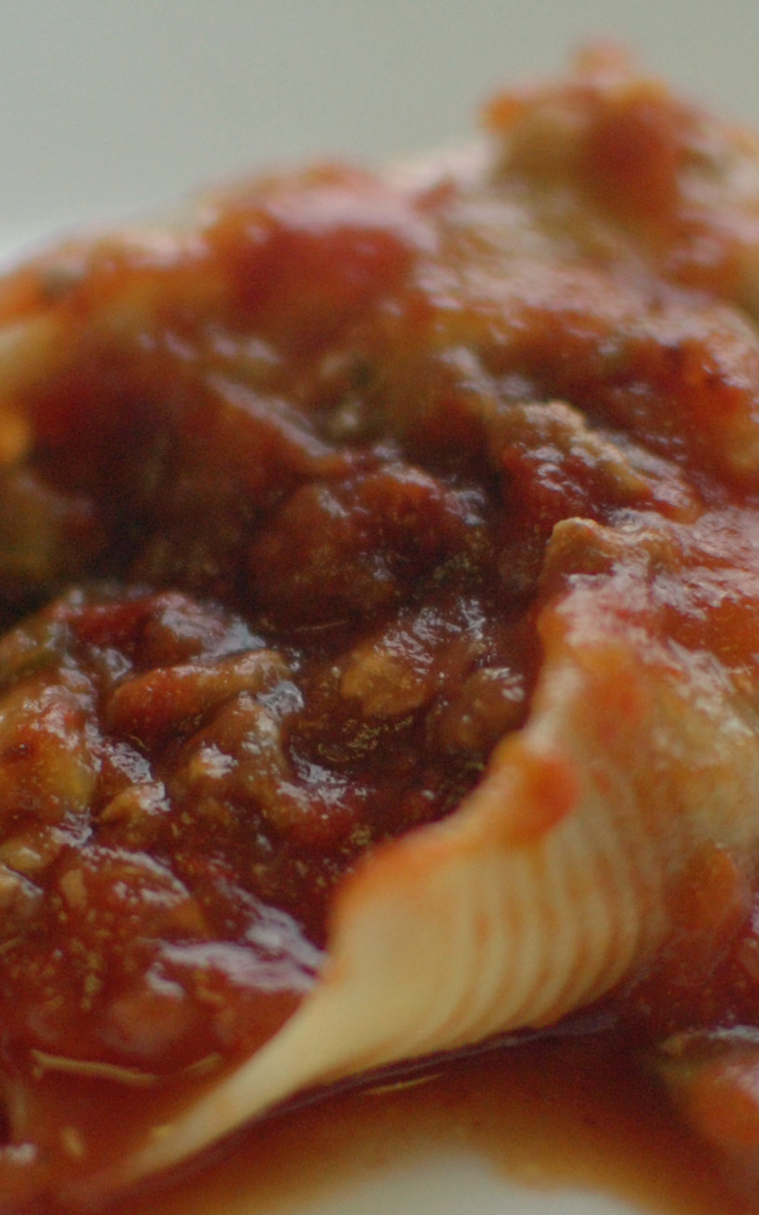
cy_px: 672
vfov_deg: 16.9
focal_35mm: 123
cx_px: 246
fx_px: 4077
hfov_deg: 10.6
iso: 800
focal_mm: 35
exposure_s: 1/1250
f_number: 1.8
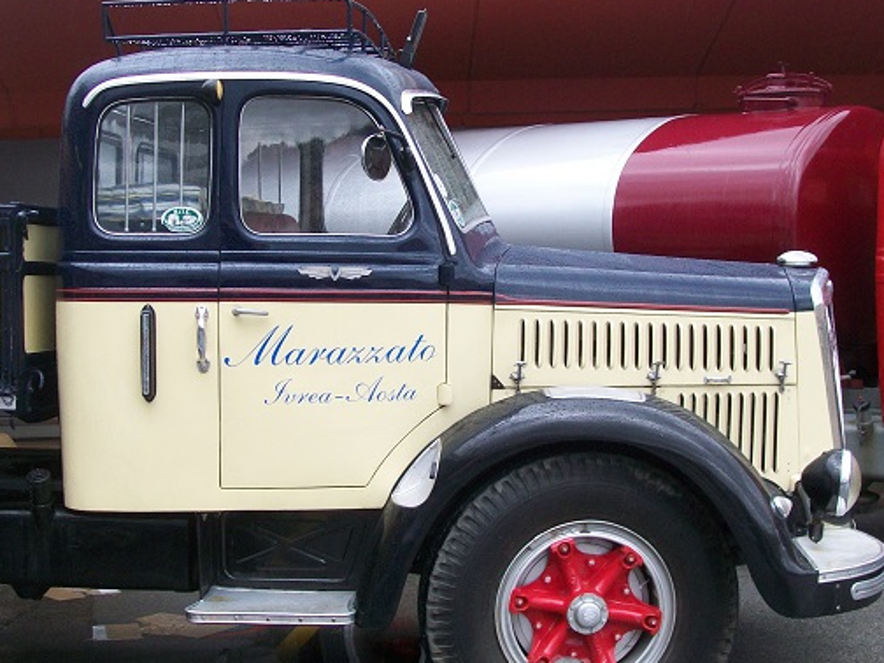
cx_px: 432
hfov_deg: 31.2
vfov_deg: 23.6
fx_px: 1583
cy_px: 404
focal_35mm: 62
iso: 64
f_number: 3
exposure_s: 1/80
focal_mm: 7.6
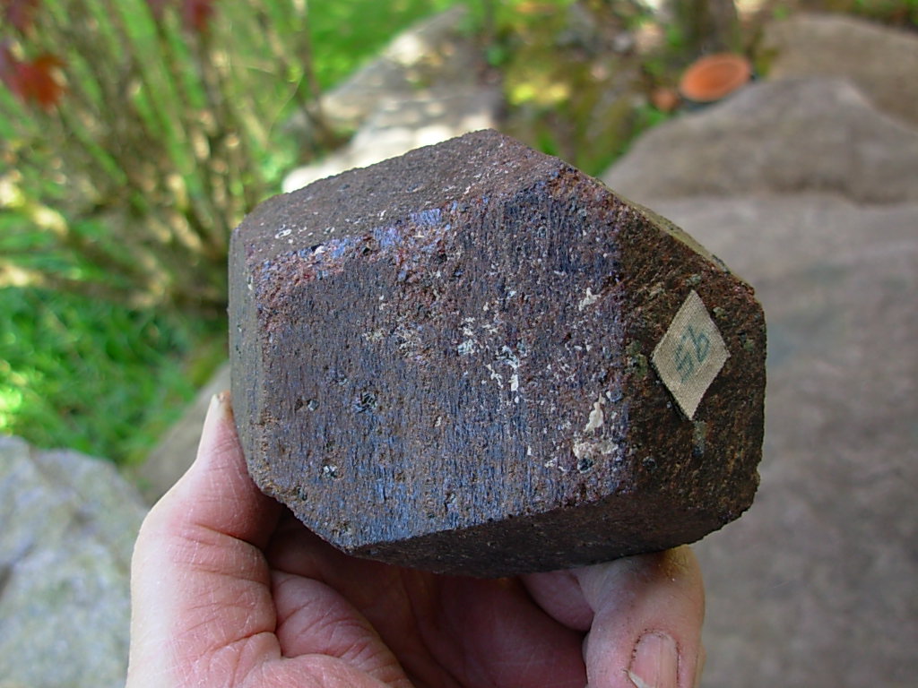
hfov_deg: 49.0
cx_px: 459
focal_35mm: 38
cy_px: 344
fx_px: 1008
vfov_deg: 37.7
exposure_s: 1/78.3
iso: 50
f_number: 2.9
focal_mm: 6.3
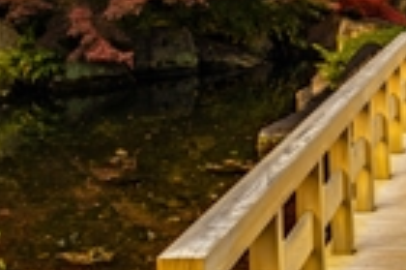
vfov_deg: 12.6
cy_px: 42
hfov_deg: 17.9
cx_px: 516
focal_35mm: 107
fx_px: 1210
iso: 200
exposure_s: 1/125
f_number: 6.3
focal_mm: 25
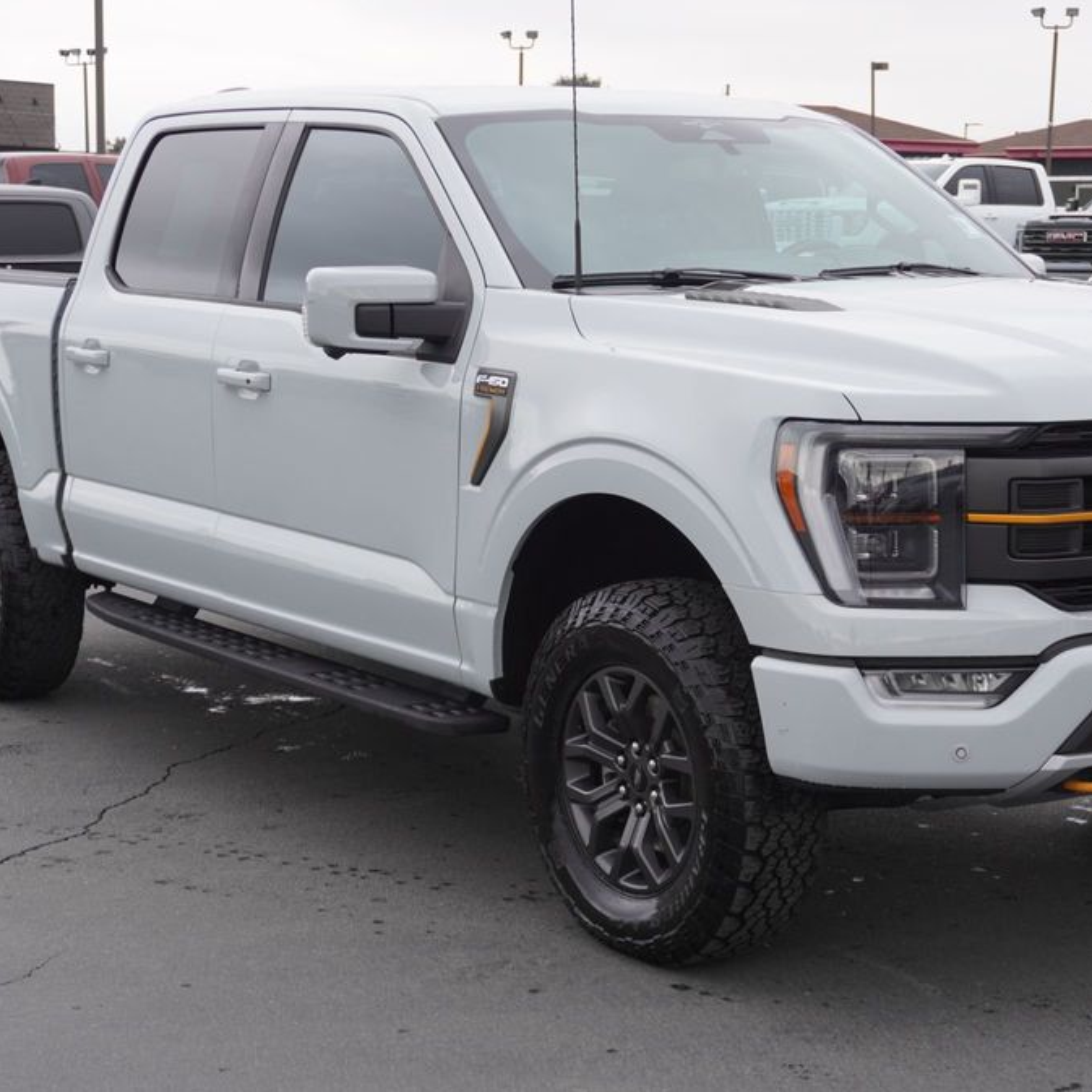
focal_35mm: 66
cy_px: 539
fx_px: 2356
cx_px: 646
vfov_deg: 26.1
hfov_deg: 26.1
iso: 100
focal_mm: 34
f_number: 6.3
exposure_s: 1/80
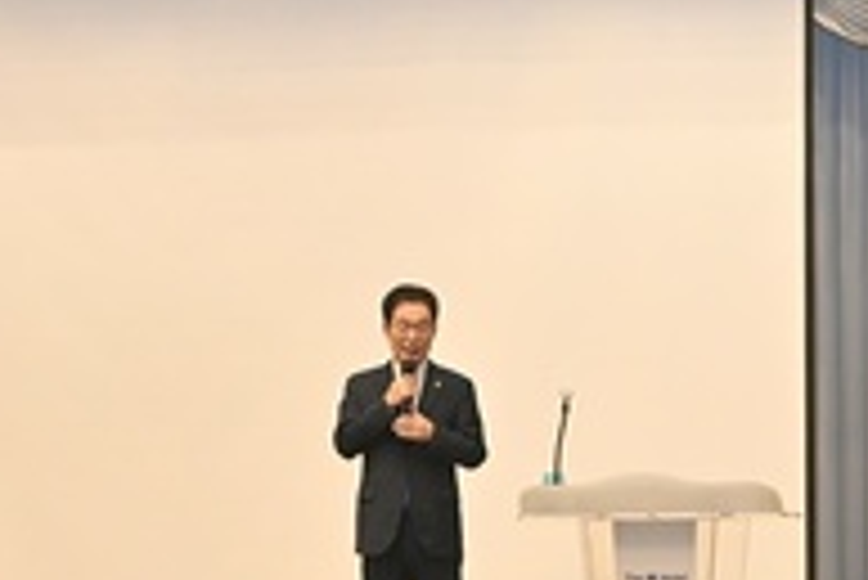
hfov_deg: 8.9
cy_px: 522
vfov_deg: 5.9
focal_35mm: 232
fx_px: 5598
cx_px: 209
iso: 4000
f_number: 4
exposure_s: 1/200
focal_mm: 70
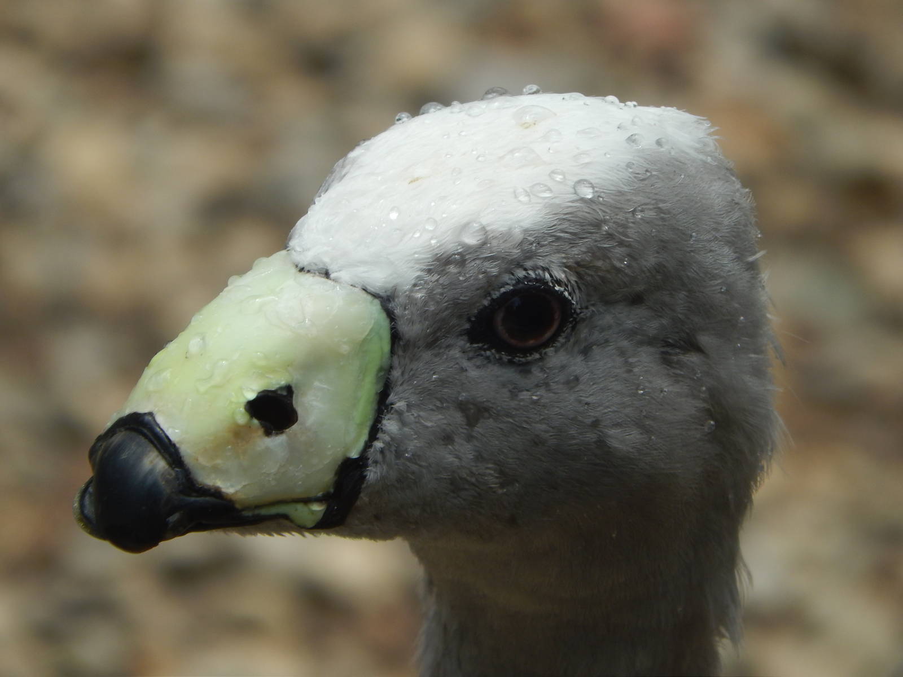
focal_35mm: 603
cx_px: 452
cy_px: 338
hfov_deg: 3.3
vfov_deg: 2.5
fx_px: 15730
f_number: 5.8
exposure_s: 1/125
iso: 125
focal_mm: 107.1
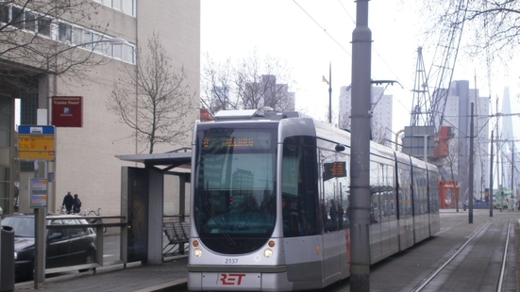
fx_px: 965
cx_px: 262
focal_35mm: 70
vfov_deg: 17.2
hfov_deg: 30.2
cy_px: 195
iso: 100
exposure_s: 1/200
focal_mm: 10.3
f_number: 5.9
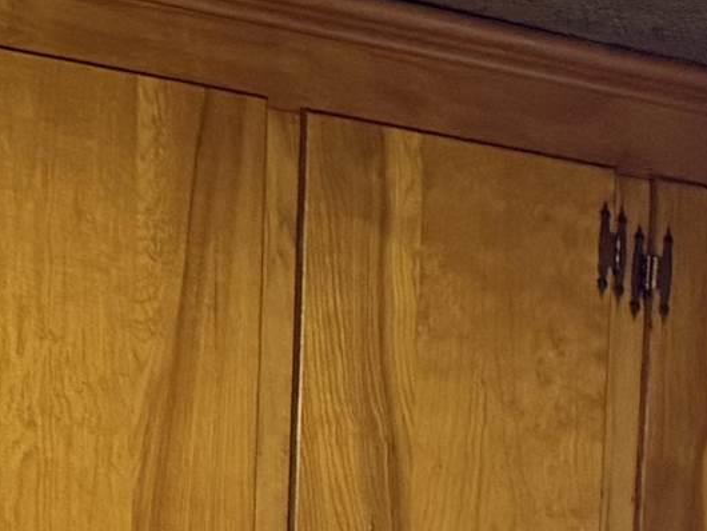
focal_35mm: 139
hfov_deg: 14.0
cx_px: -9
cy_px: 1470
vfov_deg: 9.1
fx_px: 2840
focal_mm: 6.76
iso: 640
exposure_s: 1/60
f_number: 1.78
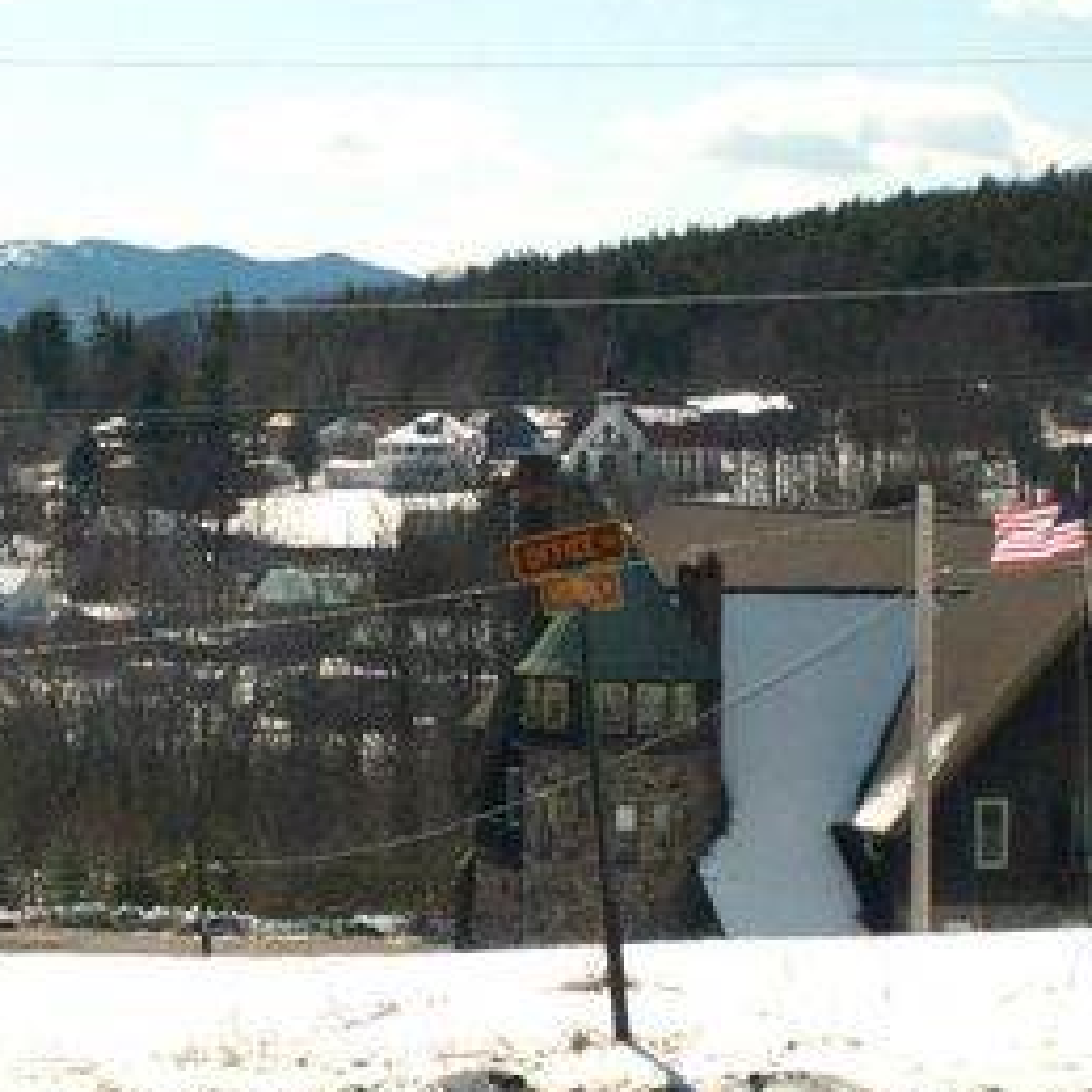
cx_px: 89
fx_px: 4925
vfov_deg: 12.7
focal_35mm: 138
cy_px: 592
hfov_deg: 12.5
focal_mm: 13.7
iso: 80
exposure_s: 1/350
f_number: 10.6
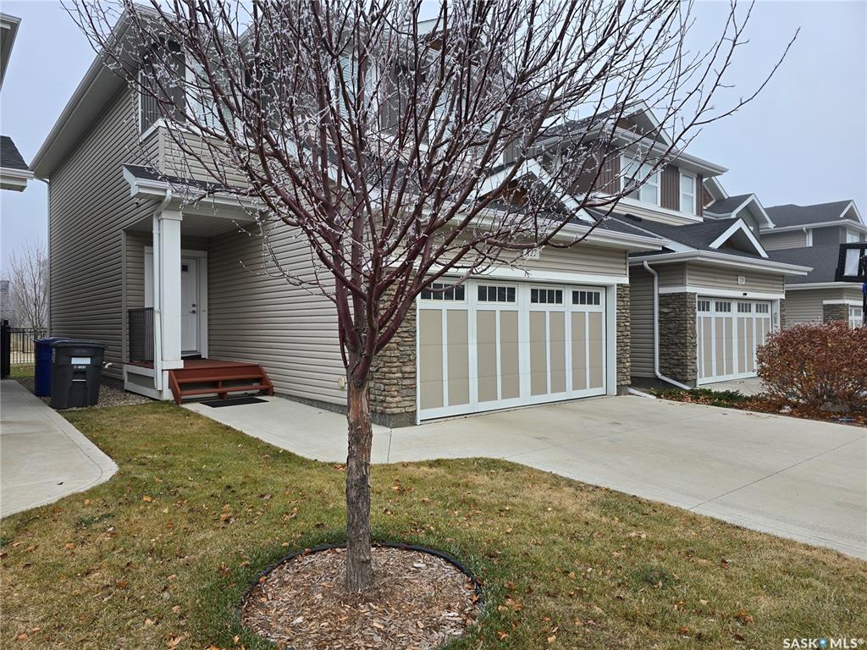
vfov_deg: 58.9
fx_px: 576
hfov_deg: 73.9
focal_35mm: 23
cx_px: 434
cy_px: 325
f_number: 1.7
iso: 12
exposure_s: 1/188
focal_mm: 6.3
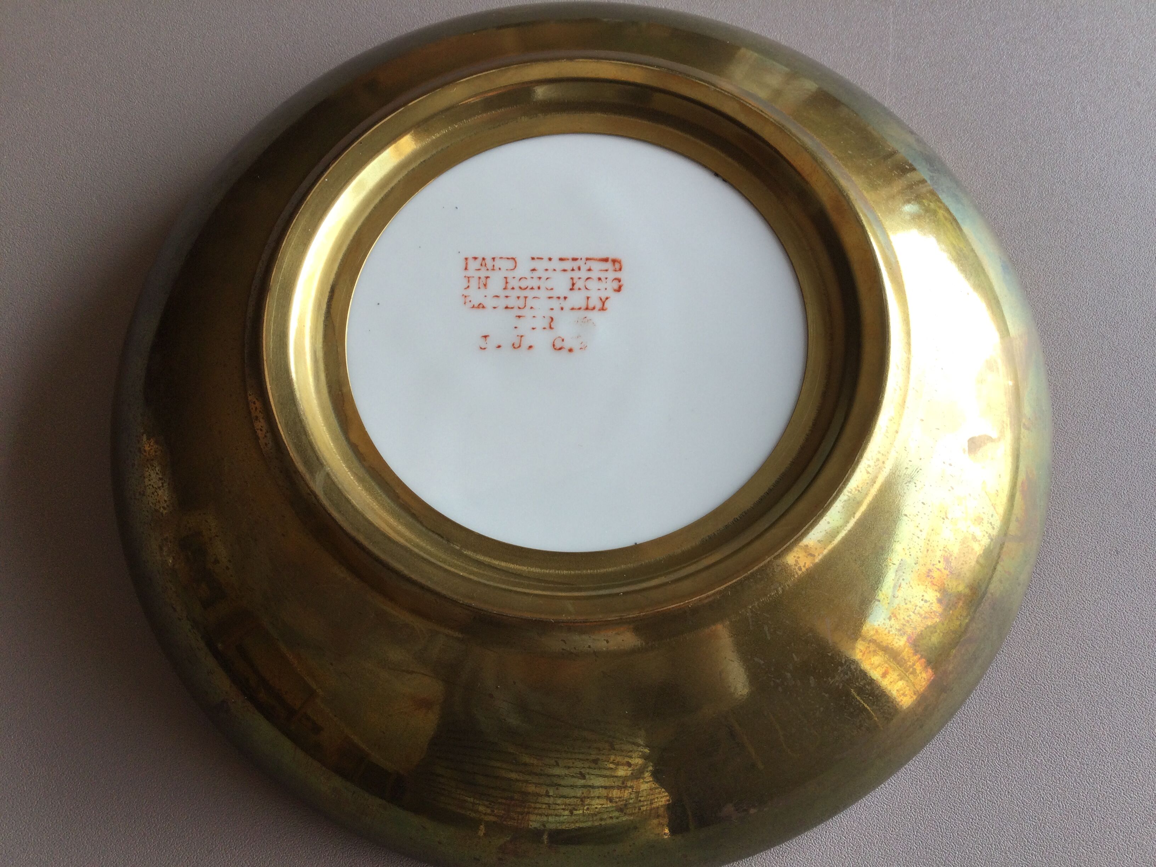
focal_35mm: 31
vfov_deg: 45.4
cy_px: 434
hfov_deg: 58.4
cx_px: 578
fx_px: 1035
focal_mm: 3.3
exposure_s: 1/145
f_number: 2.4
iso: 25
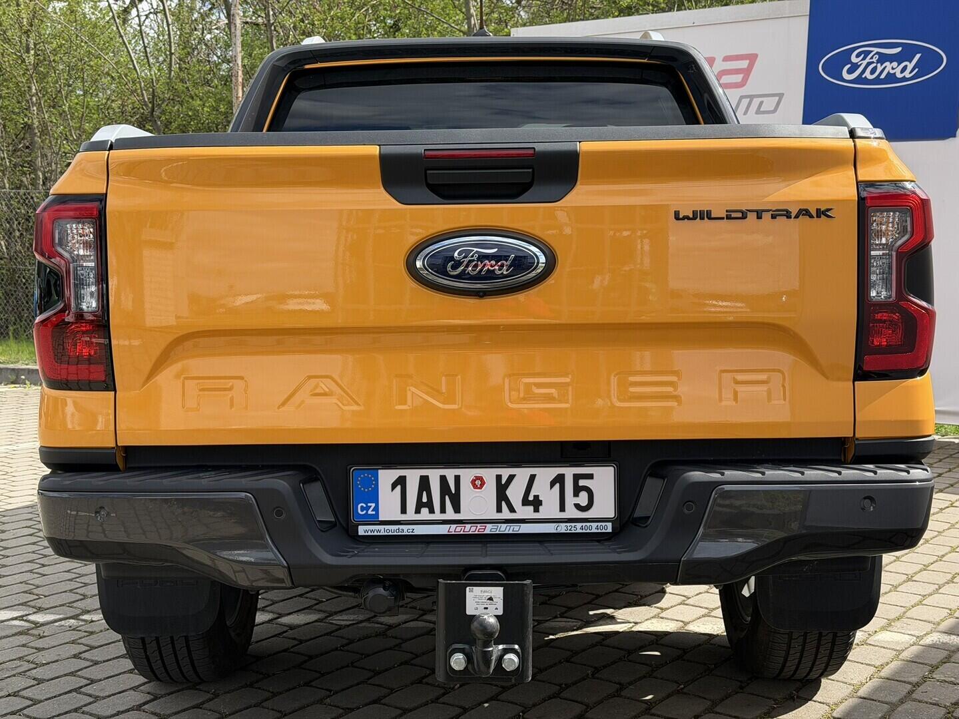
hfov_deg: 39.7
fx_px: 1330
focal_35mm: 48
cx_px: 480
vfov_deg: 30.3
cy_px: 360
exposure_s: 1/2415
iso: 64
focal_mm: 6.76
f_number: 1.78
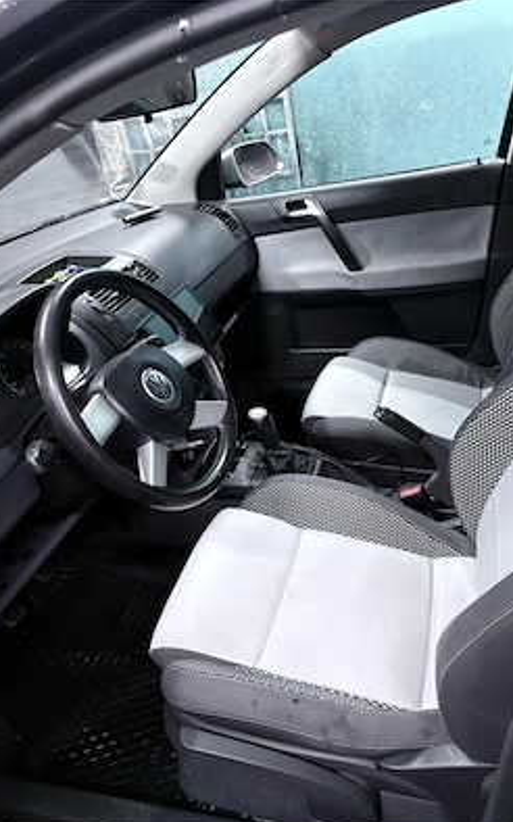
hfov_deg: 44.4
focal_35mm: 28
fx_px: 627
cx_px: 296
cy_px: 415
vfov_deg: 66.5
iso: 500
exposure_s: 1/50
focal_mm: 5.96
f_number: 1.6
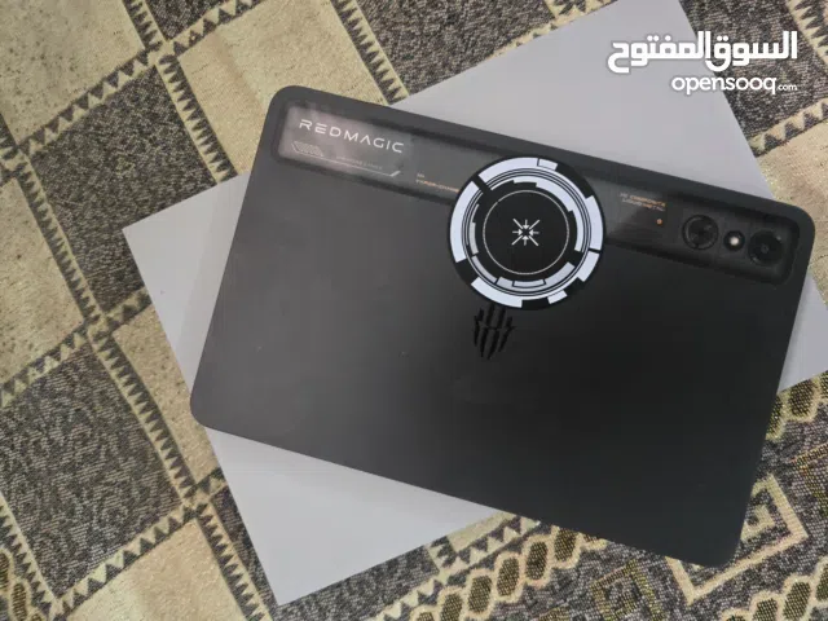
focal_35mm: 23
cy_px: 310
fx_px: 550
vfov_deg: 58.9
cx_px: 414
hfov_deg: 73.9
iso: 1250
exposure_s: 1/33.3
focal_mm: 6.3
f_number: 1.7
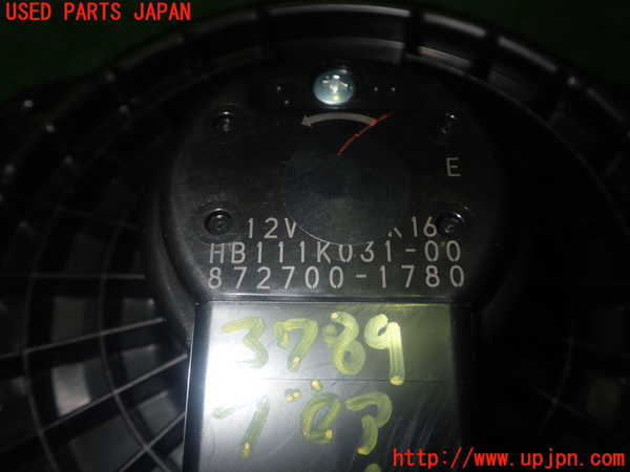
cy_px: 236
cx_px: 315
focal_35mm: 36
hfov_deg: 51.4
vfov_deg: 39.7
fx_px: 655
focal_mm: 6.37
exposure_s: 1/40
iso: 200
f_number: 7.1
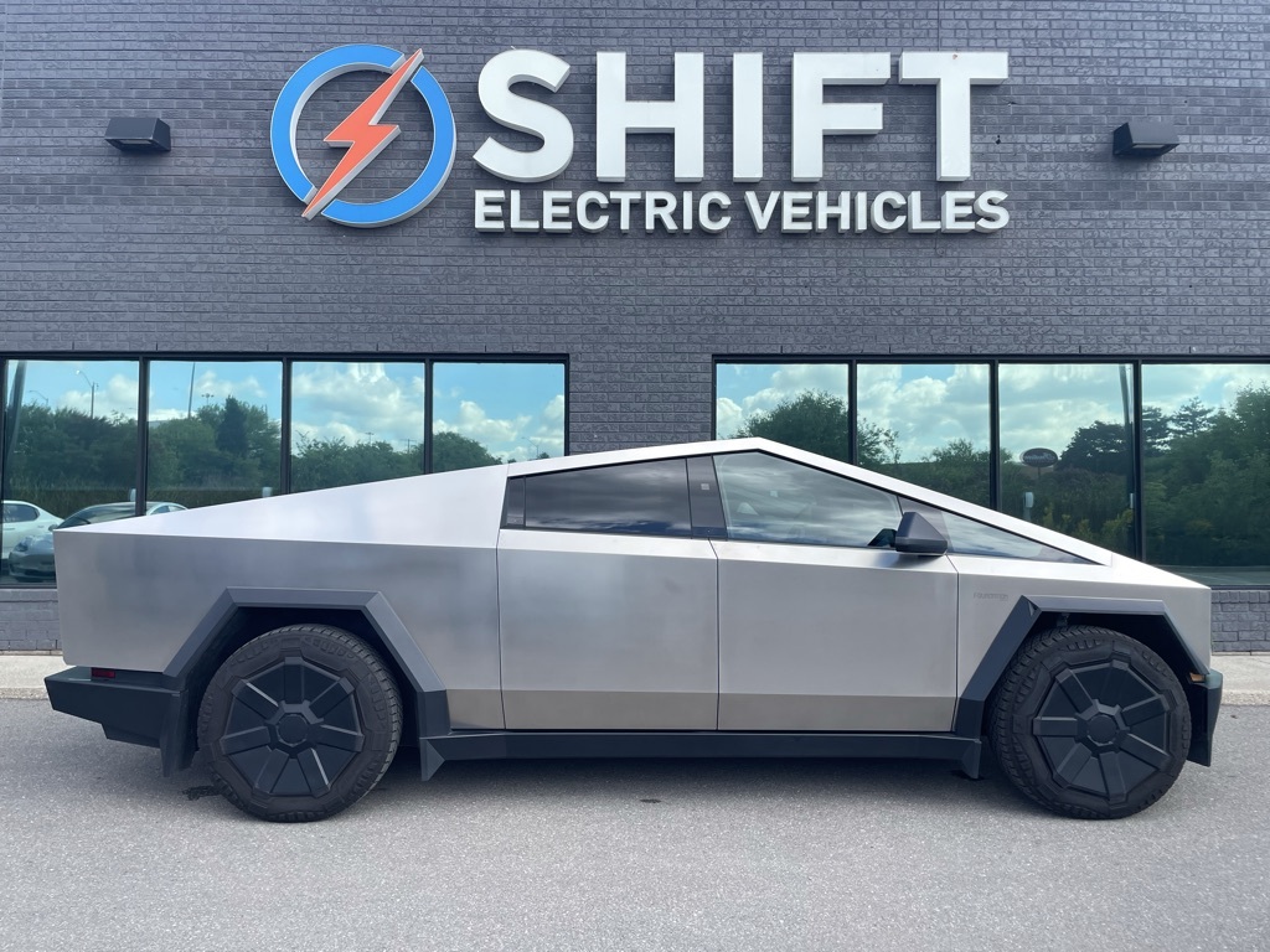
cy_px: 476
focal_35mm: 26
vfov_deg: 53.1
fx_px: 954
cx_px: 635
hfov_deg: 67.3
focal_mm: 4.2
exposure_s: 1/1289
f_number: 1.6
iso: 32
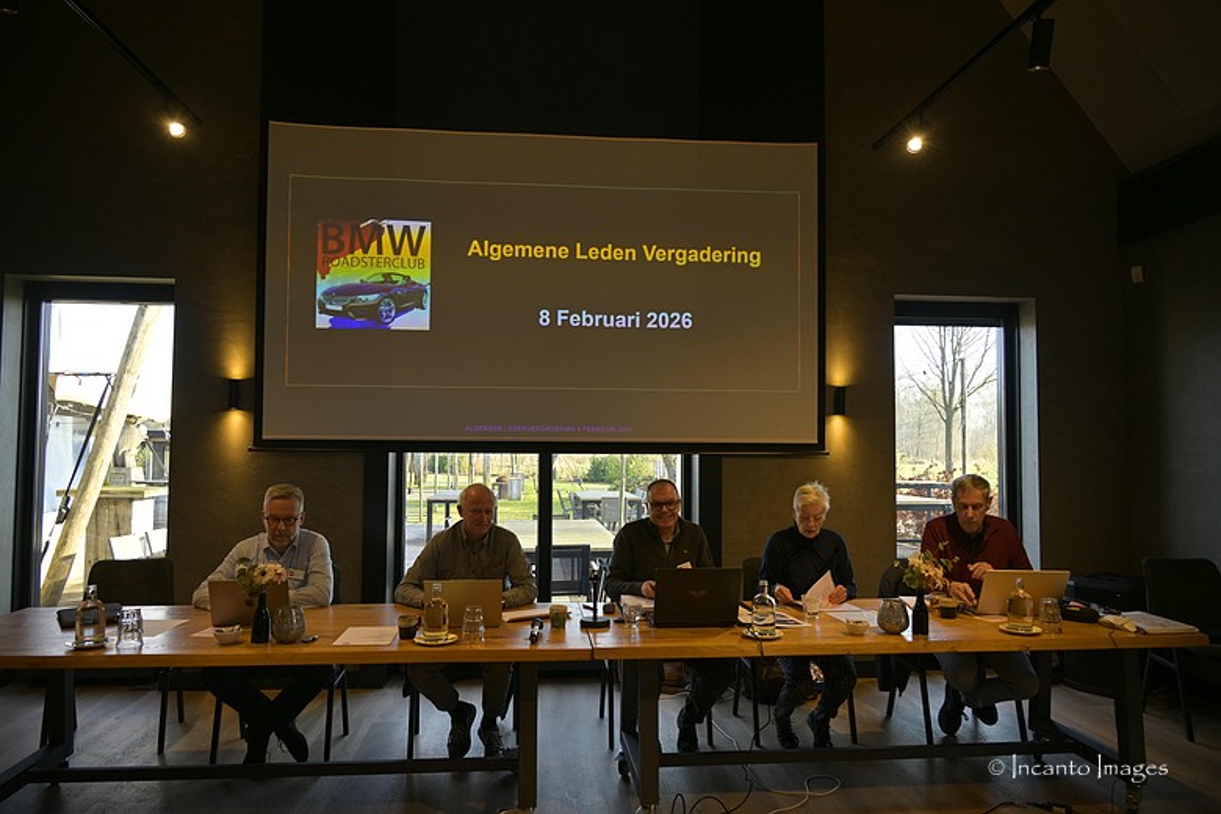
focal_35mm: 24
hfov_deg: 73.7
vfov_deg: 53.1
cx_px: 610
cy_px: 407
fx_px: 814
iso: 400
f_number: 4
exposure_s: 1/250
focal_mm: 24
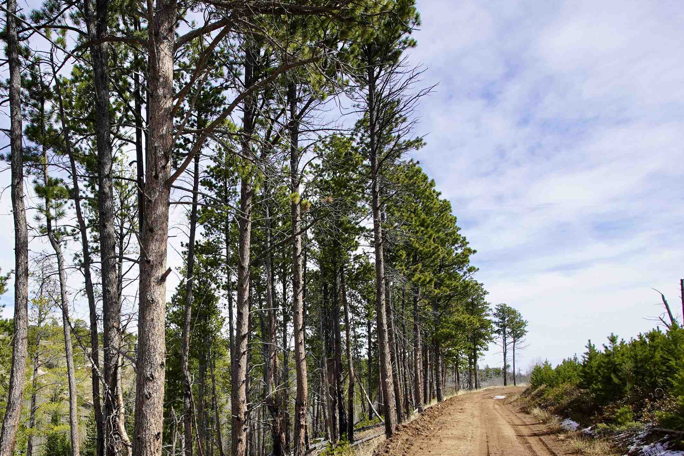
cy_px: 322
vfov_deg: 53.4
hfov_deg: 73.7
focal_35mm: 23
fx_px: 437
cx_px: 227
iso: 100
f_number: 9
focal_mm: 11
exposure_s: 1/125
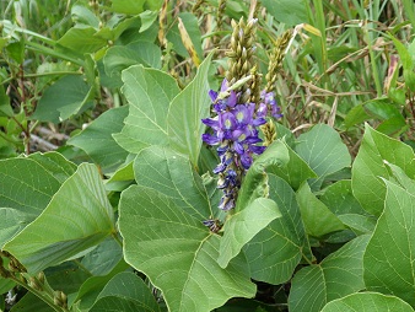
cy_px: 165
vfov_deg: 38.7
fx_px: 444
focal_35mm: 37
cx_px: 233
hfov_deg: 50.0
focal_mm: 5.5
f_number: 3.1
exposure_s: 1/400
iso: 125
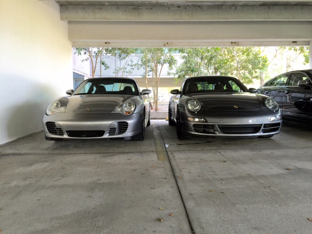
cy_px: 117
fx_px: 261
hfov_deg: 61.7
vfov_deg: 48.2
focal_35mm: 29
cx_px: 156
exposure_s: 1/30
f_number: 2.2
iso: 32
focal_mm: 4.2
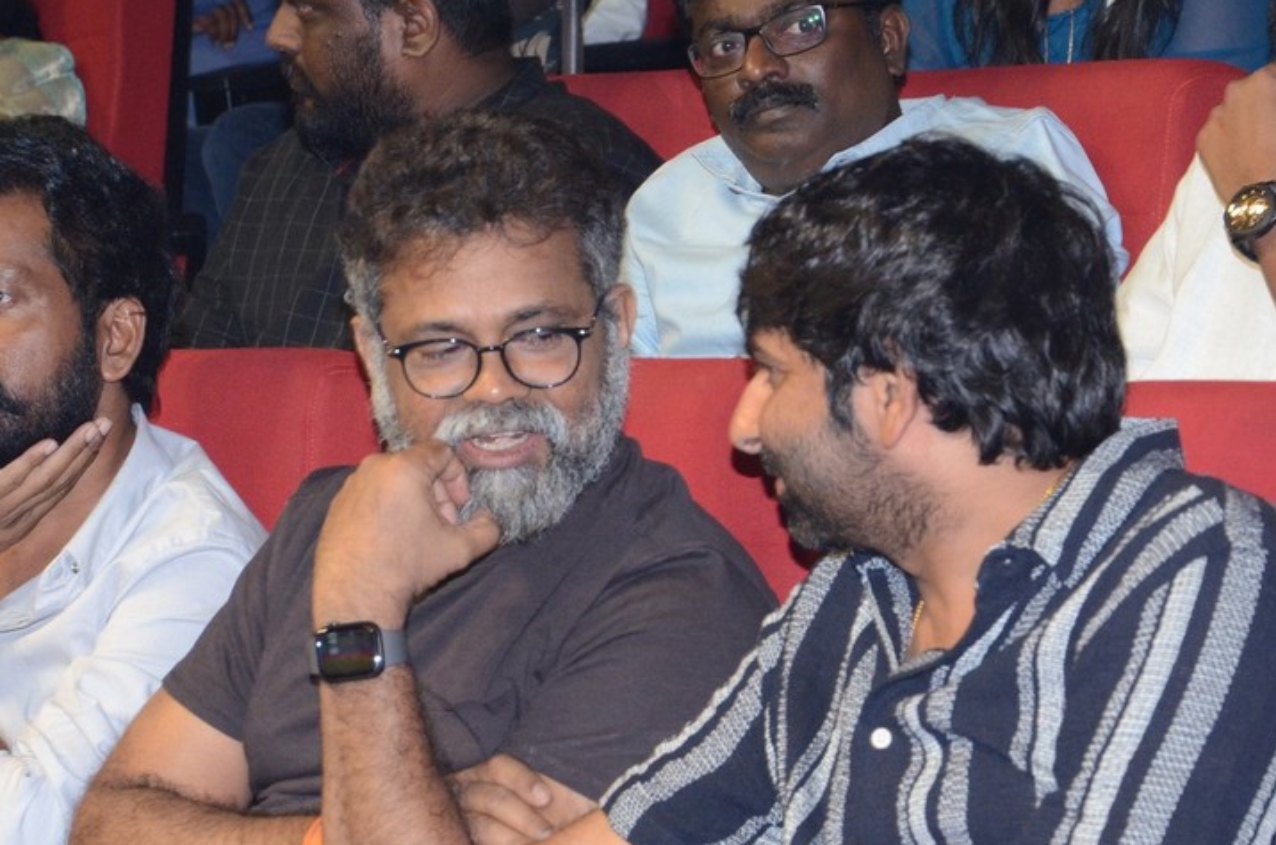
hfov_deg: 10.9
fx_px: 6714
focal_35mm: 190
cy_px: 620
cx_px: 634
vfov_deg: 7.2
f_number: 8
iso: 1600
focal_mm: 75
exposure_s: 1/125
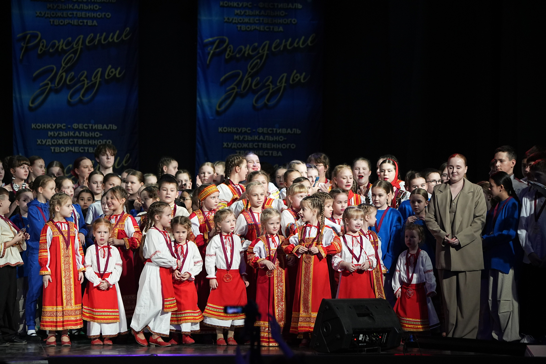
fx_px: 2047
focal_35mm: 135
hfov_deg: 15.2
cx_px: 273
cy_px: 182
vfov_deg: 10.2
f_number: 3.2
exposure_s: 1/400
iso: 2500
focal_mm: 135
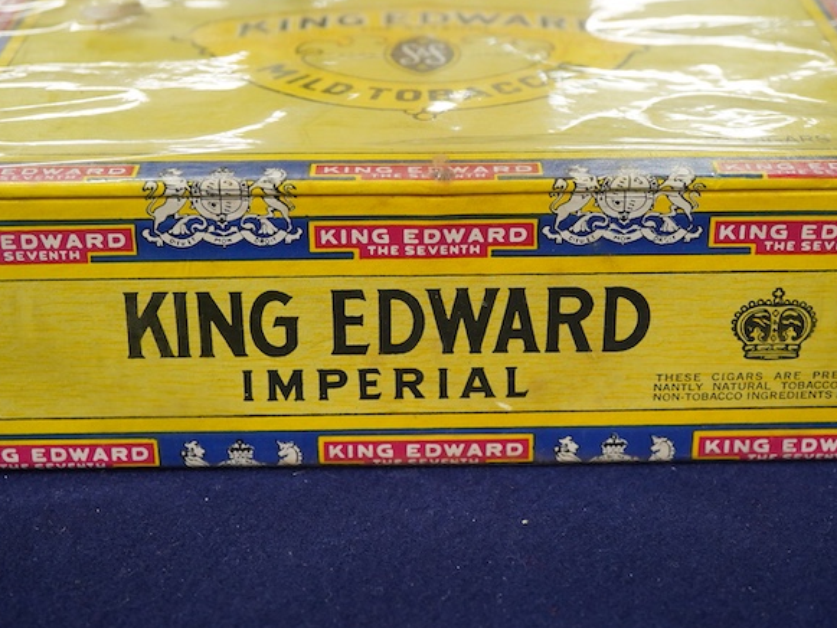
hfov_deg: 29.0
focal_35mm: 67
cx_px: 419
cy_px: 272
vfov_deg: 21.9
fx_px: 1620
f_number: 6.3
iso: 1250
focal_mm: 30
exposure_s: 1/125
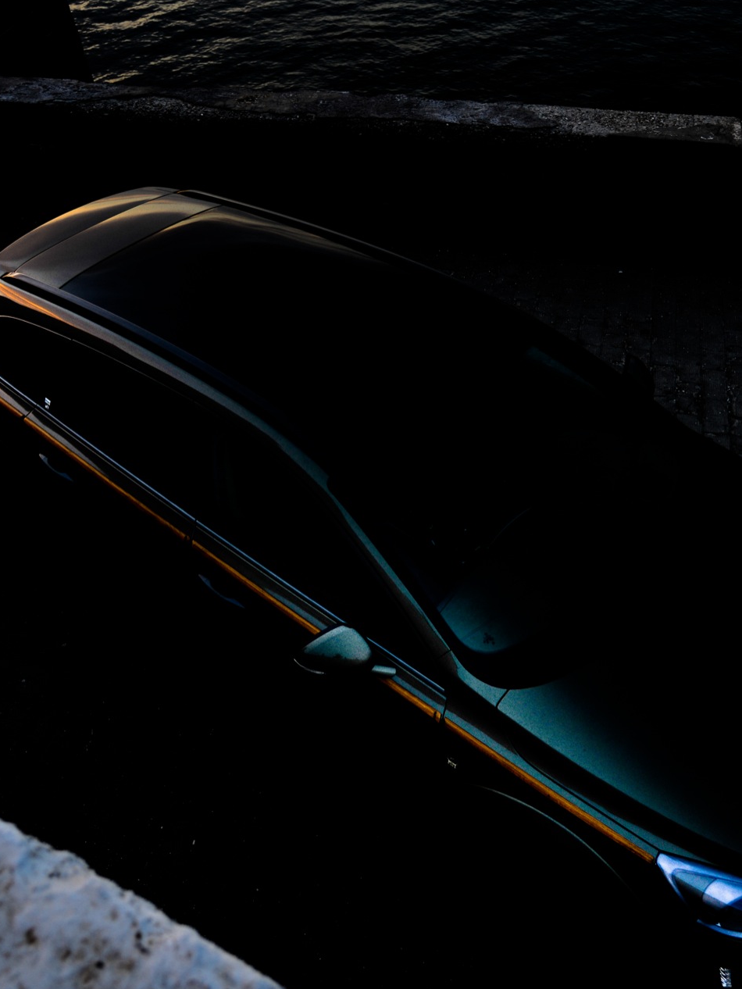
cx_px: 439
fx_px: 1000
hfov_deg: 40.6
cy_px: 498
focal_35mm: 35
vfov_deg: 52.6
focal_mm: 24
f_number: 4
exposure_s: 1/25
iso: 100
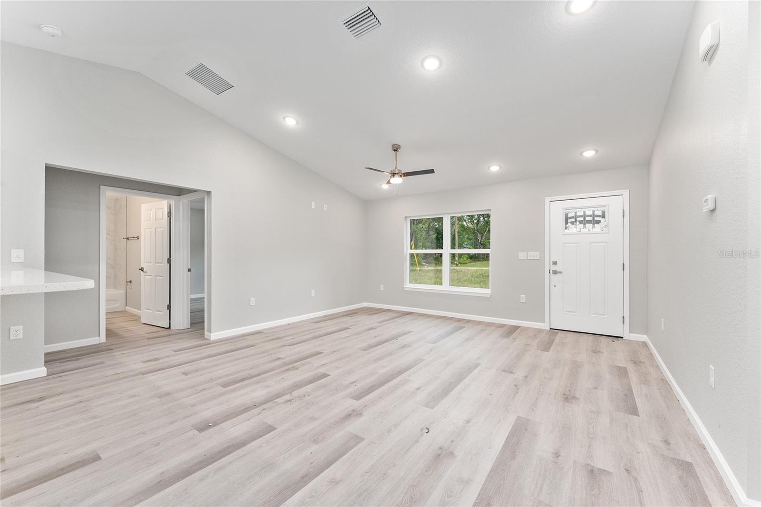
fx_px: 296
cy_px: 254
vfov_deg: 81.2
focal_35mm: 14
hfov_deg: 104.3
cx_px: 380
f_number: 7.1
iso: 400
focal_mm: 14
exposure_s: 1/10
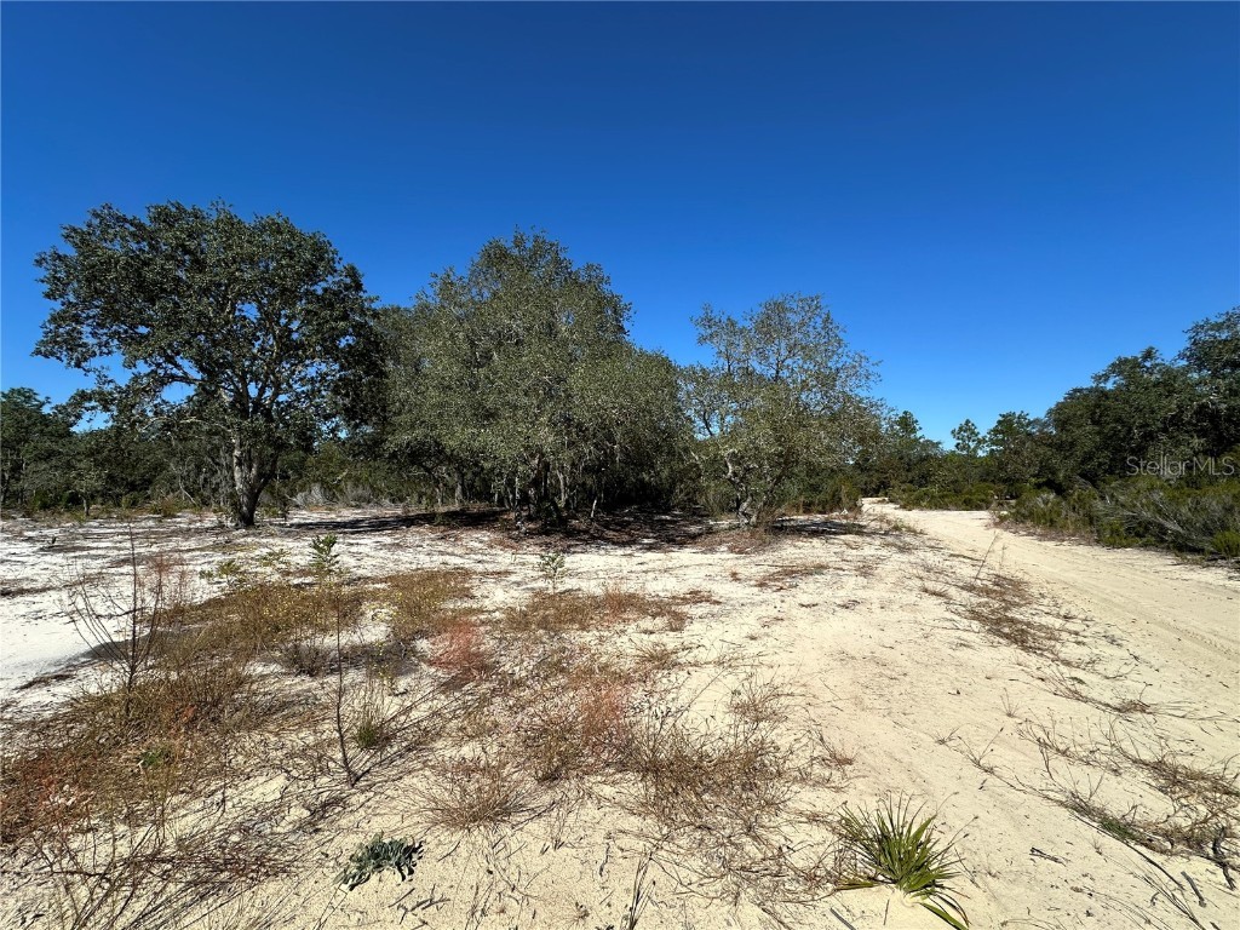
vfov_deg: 85.7
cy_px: 465
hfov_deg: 102.1
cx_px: 620
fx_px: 502
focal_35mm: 14
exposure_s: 1/2257
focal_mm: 2.22
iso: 40
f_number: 2.2
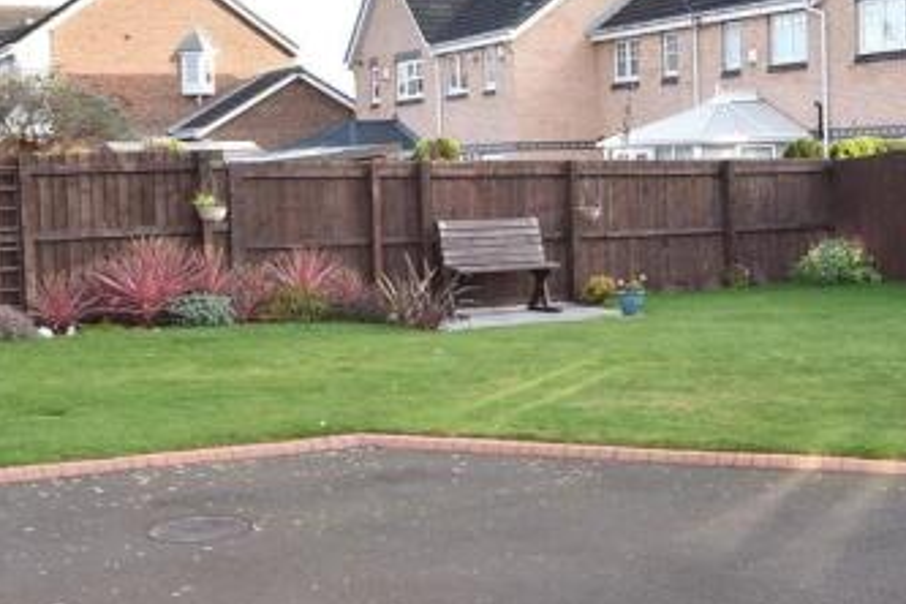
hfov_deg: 33.9
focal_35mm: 59
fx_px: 1485
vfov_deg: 22.9
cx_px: 492
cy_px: 211
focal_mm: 20
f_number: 6.3
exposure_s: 1/160
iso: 200
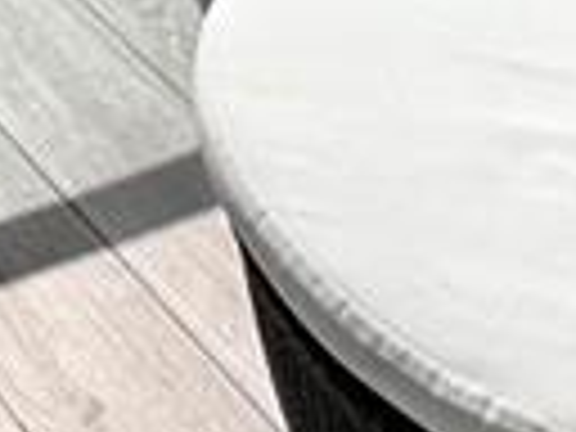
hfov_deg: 14.2
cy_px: -940
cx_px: -477
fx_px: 2030
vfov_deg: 9.2
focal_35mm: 122
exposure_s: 1/4219
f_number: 1.8
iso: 32
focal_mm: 1.57
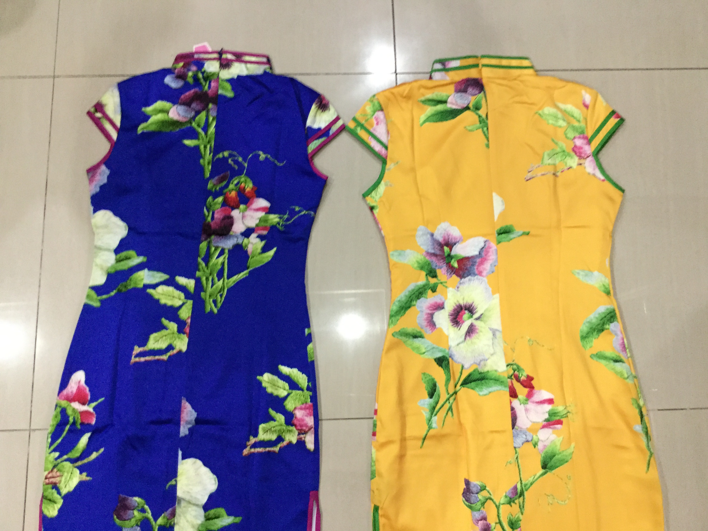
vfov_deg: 45.4
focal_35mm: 31
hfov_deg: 58.4
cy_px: 266
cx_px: 354
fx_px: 634
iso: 400
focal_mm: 3.3
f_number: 2.4
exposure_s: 1/17
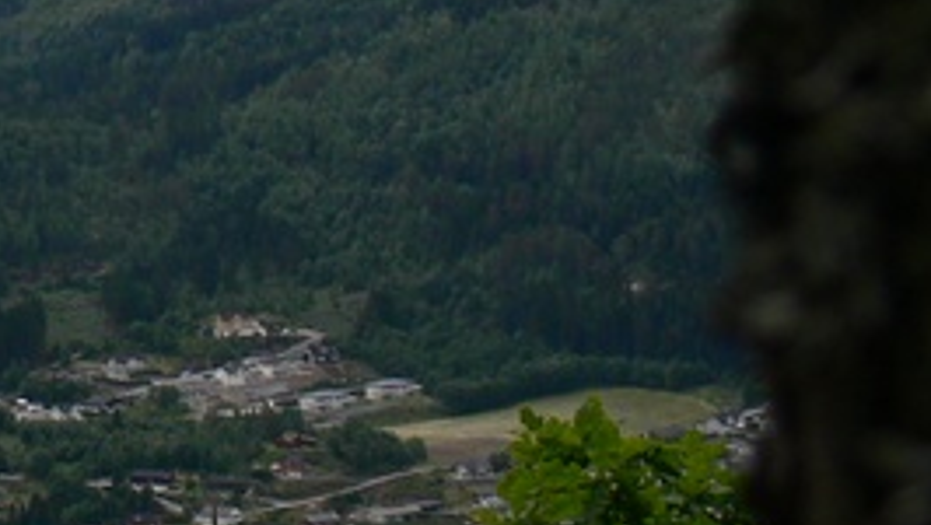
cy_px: -38
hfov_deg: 12.9
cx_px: -483
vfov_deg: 7.7
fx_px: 3878
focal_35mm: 157
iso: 80
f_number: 4
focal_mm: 8
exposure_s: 1/100
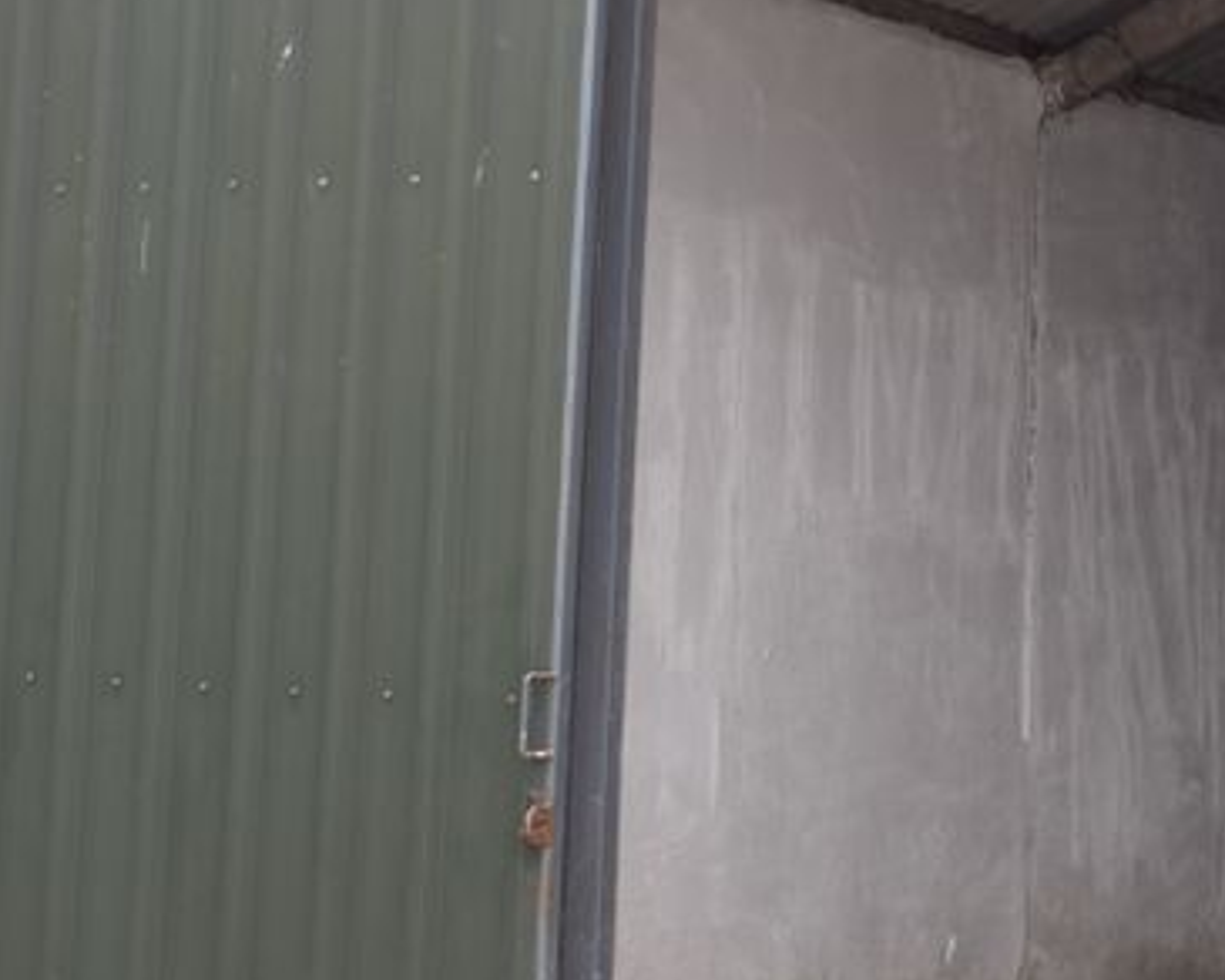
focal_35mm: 100
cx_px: 1306
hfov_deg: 18.5
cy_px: 295
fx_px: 3626
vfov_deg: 15.4
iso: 100
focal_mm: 18
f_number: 5.6
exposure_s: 1/125
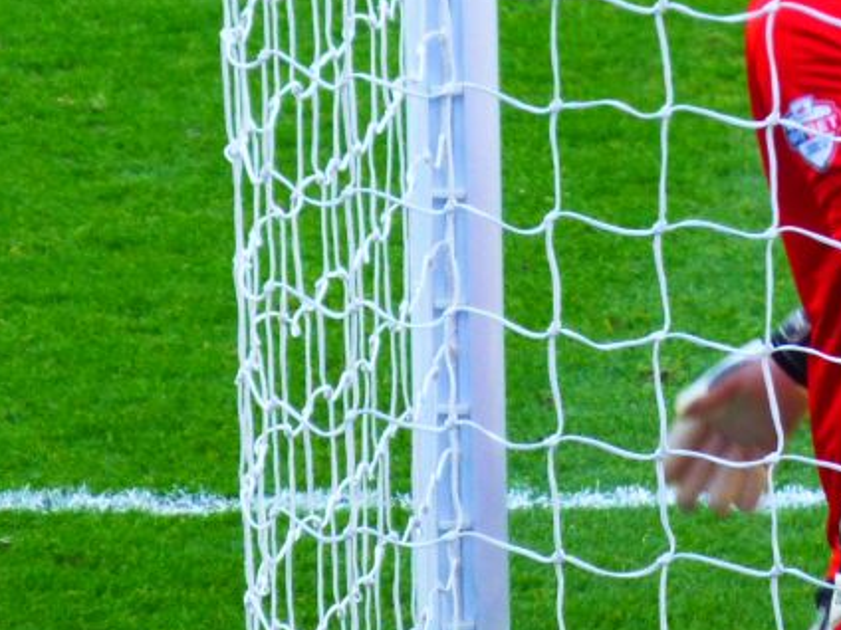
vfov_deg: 1.8
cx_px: 851
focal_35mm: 818
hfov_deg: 2.4
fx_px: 19873
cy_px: -168
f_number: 5.9
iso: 400
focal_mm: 51.5
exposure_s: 1/80
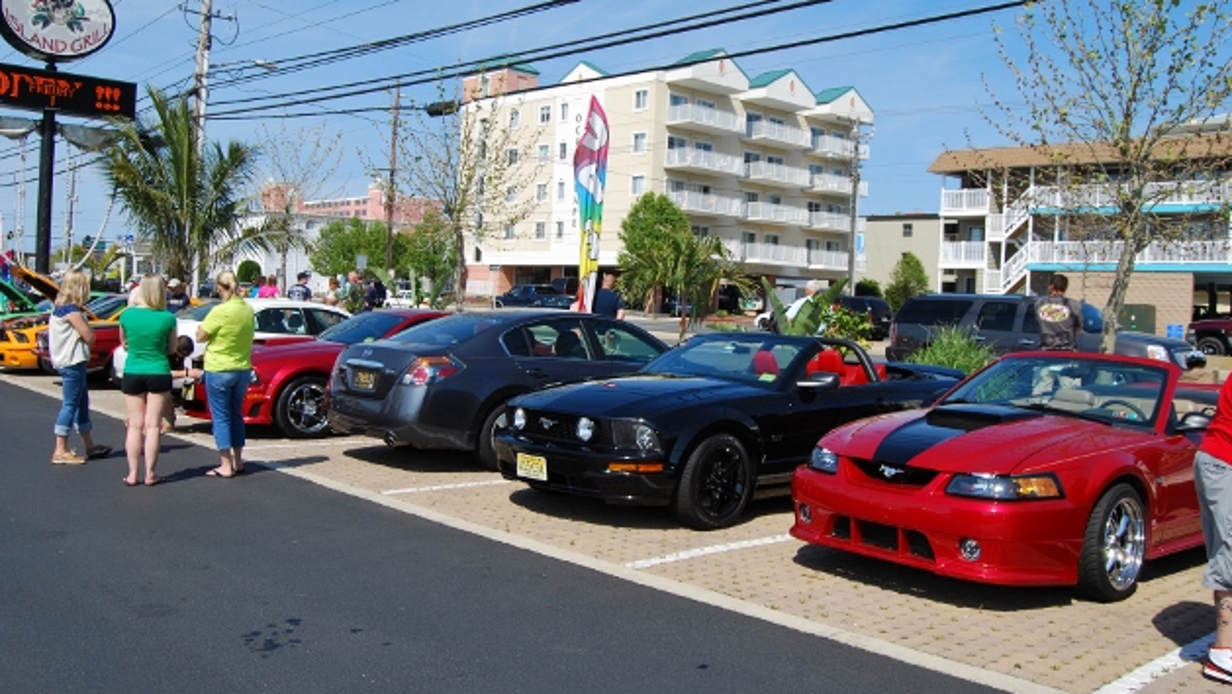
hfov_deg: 61.0
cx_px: 619
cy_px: 310
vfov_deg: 36.7
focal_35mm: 32
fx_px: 1046
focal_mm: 20
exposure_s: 1/400
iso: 200
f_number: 10
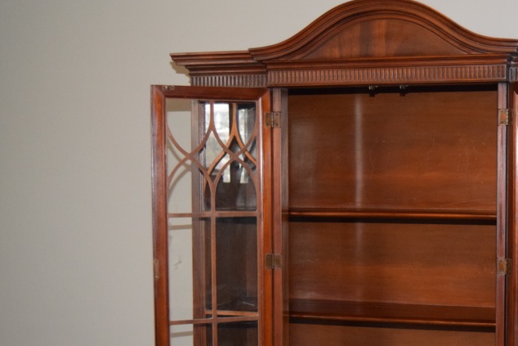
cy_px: 242
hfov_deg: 28.0
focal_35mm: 71
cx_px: 394
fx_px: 1022
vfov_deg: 19.1
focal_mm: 30
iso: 2800
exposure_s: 1/60
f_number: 4.2
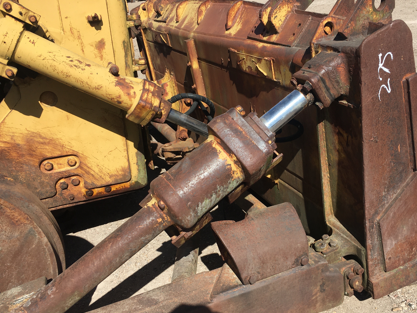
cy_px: 168
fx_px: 434
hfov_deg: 51.1
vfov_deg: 39.6
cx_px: 245
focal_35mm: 36
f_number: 2.2
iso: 25
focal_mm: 4.15
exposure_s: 1/1637
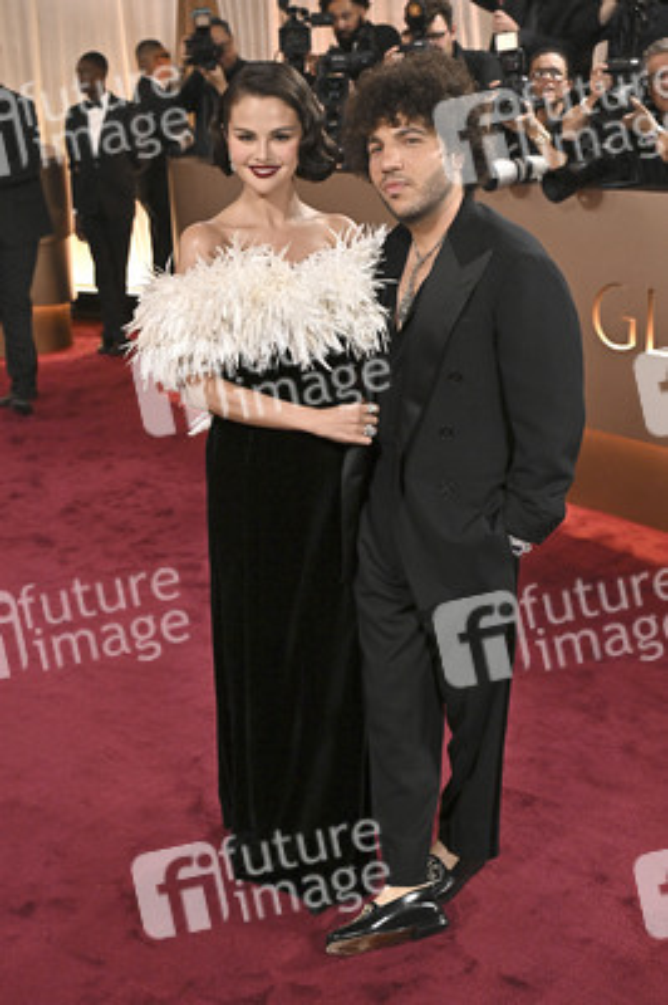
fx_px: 1227
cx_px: 334
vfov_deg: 44.5
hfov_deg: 30.5
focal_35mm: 44
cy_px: 502
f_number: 5.6
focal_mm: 44
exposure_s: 1/320
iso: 2500
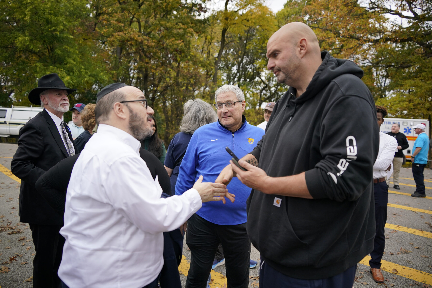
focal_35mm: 28
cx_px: 216
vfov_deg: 46.4
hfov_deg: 65.5
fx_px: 336
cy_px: 144
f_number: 2.8
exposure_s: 1/500
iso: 320
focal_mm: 28
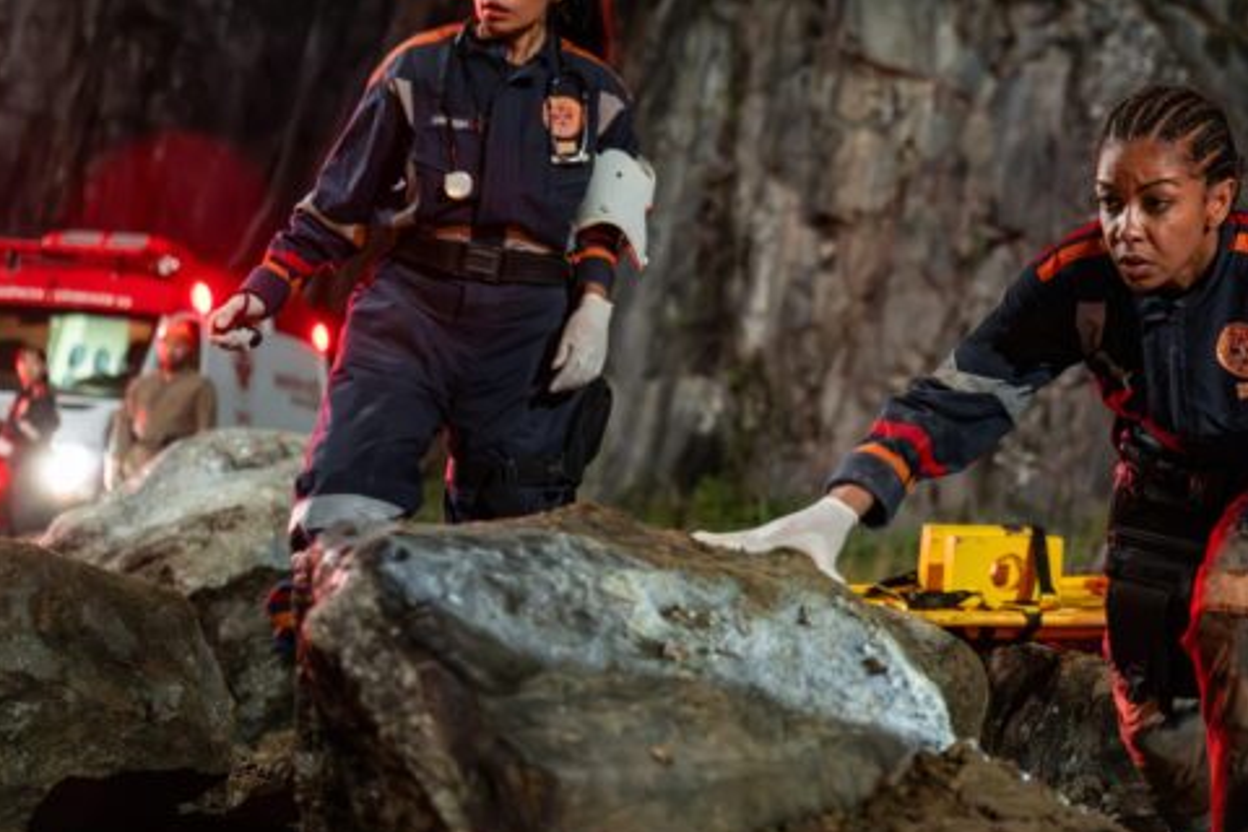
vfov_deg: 23.9
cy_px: 203
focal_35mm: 56
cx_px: 978
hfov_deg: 34.7
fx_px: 1941
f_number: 2
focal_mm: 35
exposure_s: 1/100
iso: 6400
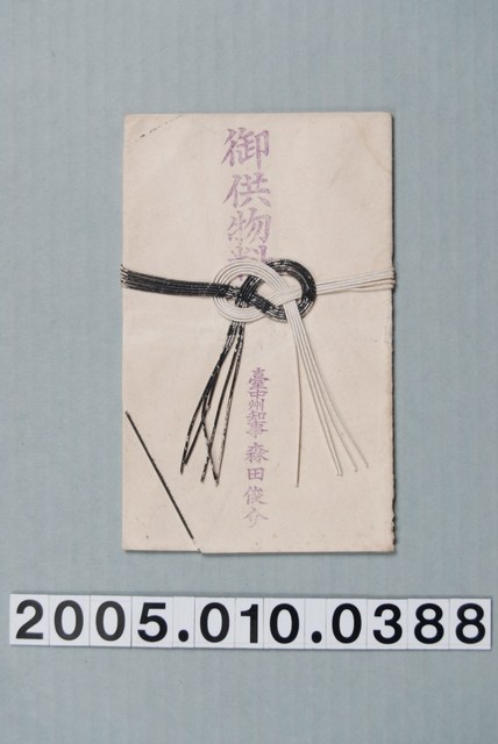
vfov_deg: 28.0
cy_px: 372
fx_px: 1491
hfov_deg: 19.0
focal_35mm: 72
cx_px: 249
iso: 100
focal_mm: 48
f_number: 8
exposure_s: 1/125
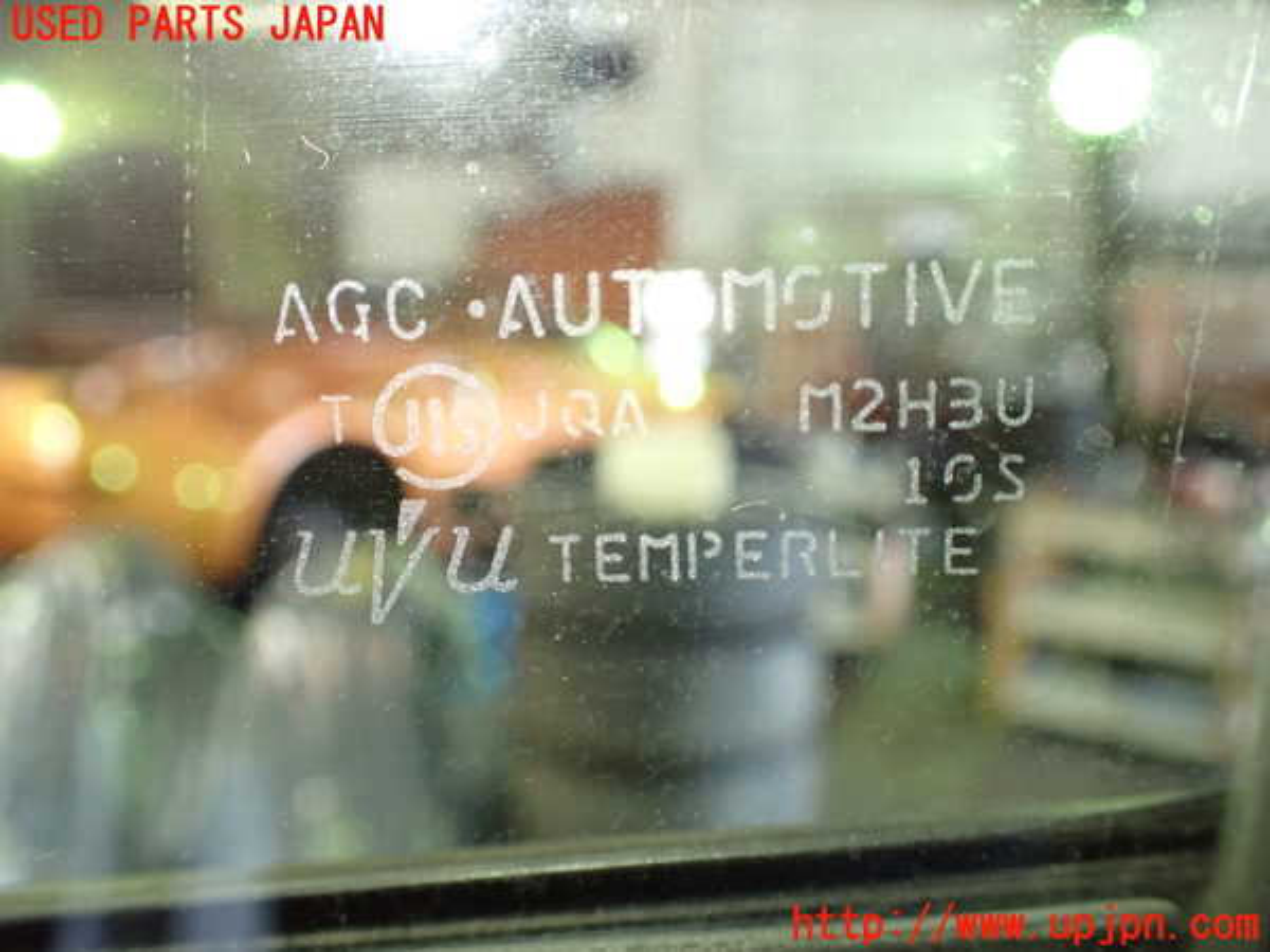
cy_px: 476
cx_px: 635
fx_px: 1101
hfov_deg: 60.0
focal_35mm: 30
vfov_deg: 46.8
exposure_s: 1/60
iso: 800
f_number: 2.3
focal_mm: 5.4
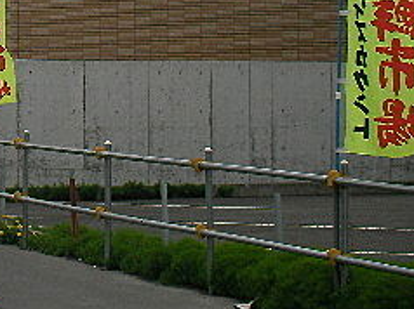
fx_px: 1995
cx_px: -137
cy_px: -50
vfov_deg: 8.8
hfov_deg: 11.5
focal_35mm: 167
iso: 50
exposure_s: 1/413
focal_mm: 10.3
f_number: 3.6
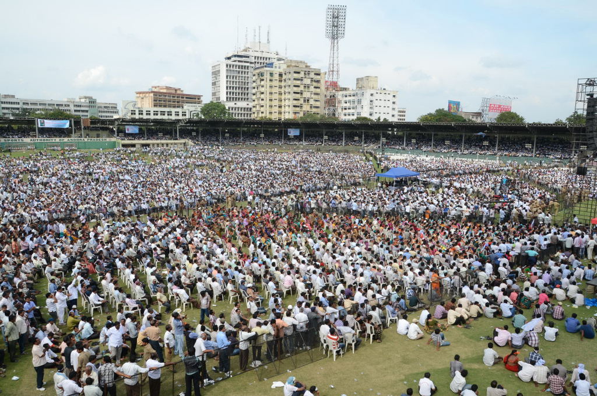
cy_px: 198
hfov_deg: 67.5
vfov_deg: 47.7
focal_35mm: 27
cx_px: 298
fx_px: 447
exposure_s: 1/640
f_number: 7.1
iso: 400
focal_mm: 18
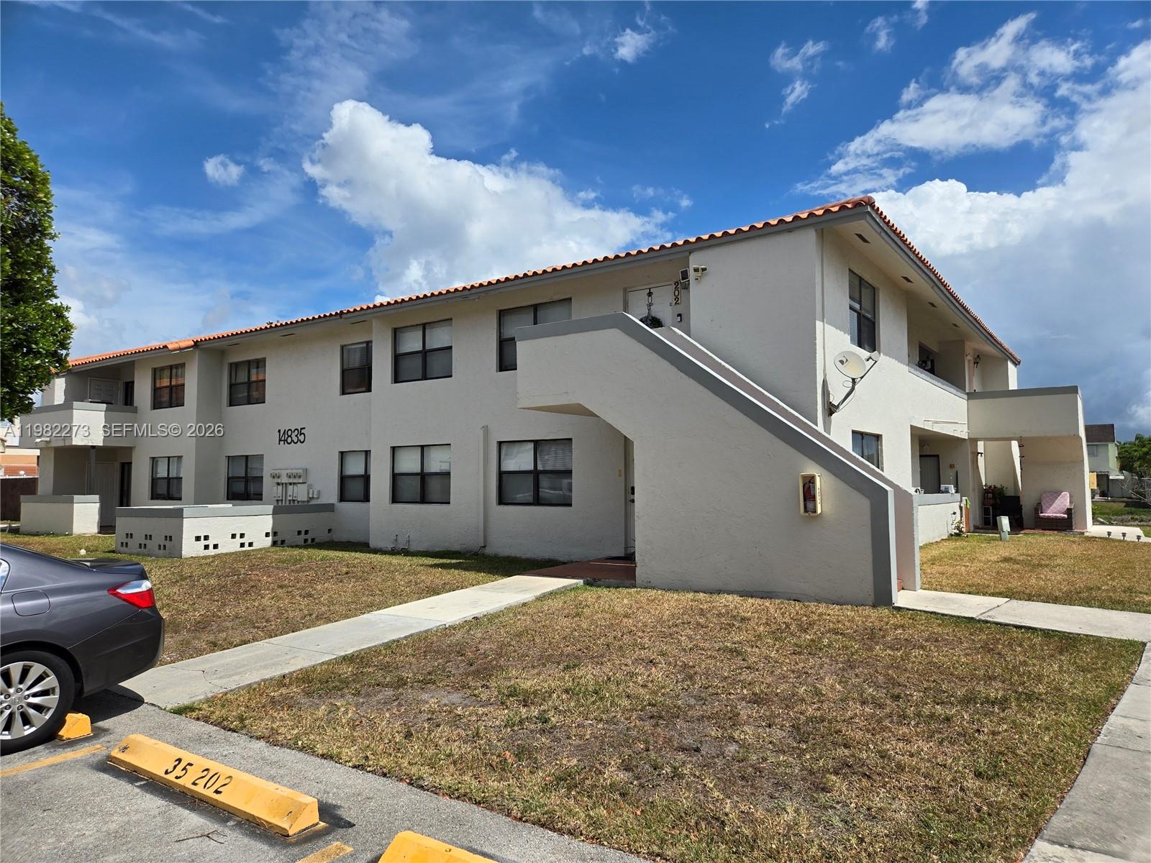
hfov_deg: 73.9
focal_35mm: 23
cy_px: 432
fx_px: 765
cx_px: 576
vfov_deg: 58.9
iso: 25
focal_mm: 5.4
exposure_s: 1/3067
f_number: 1.8
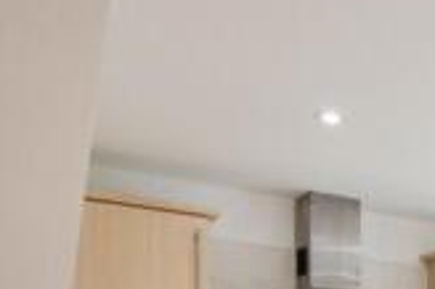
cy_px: 449
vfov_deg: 19.3
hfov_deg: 26.5
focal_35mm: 60
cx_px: 610
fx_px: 724
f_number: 4
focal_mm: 10
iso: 800
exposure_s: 1/60
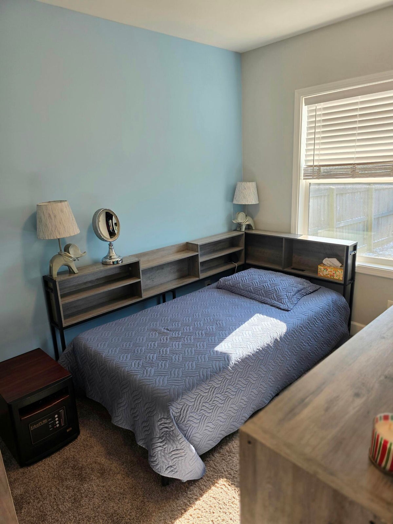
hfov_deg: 58.9
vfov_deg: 73.9
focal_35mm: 23
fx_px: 348
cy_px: 262
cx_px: 196
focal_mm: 6.3
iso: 50
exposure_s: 1/120
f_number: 1.7
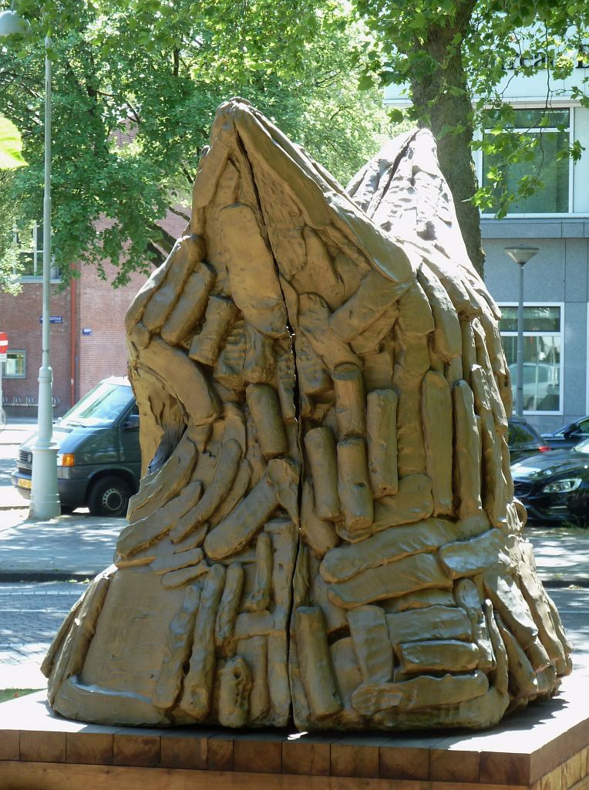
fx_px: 2914
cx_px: 294
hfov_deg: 11.5
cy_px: 395
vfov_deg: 15.4
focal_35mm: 128
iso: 125
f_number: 4.4
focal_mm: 21
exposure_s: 1/50
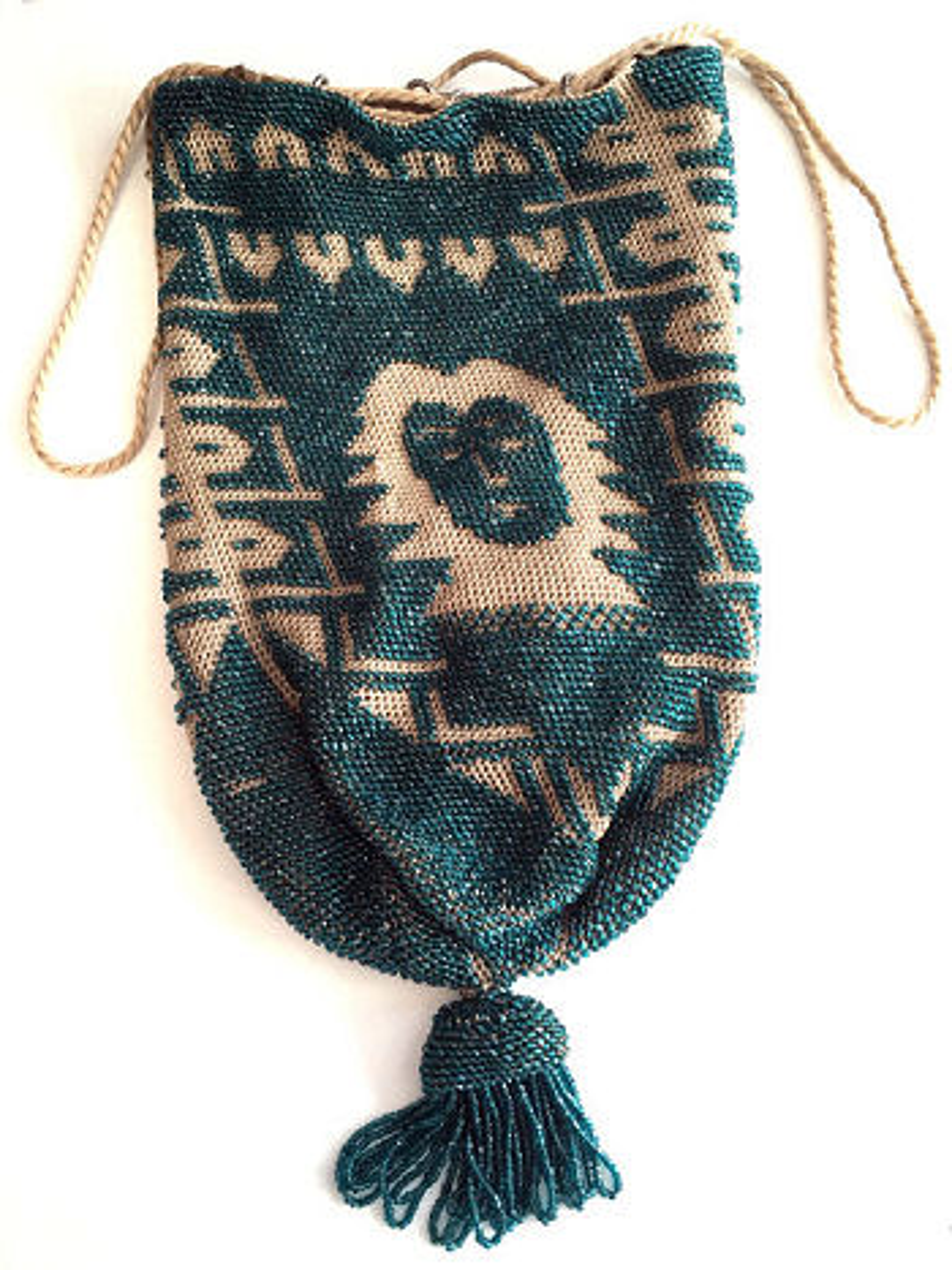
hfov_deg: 48.2
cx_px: 476
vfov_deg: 61.7
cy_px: 635
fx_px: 1064
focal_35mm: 29
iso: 25
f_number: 2.2
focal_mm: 4.15
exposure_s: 1/30
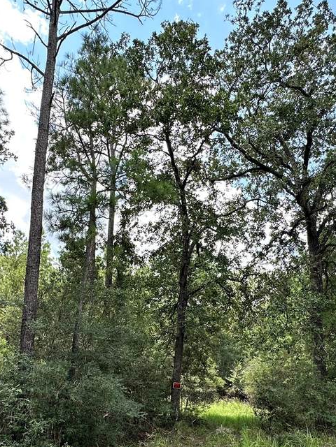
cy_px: 300
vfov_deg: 61.8
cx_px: 172
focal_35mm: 28
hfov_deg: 49.7
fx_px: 362
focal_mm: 2.22
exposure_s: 1/321
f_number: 2.2
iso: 40
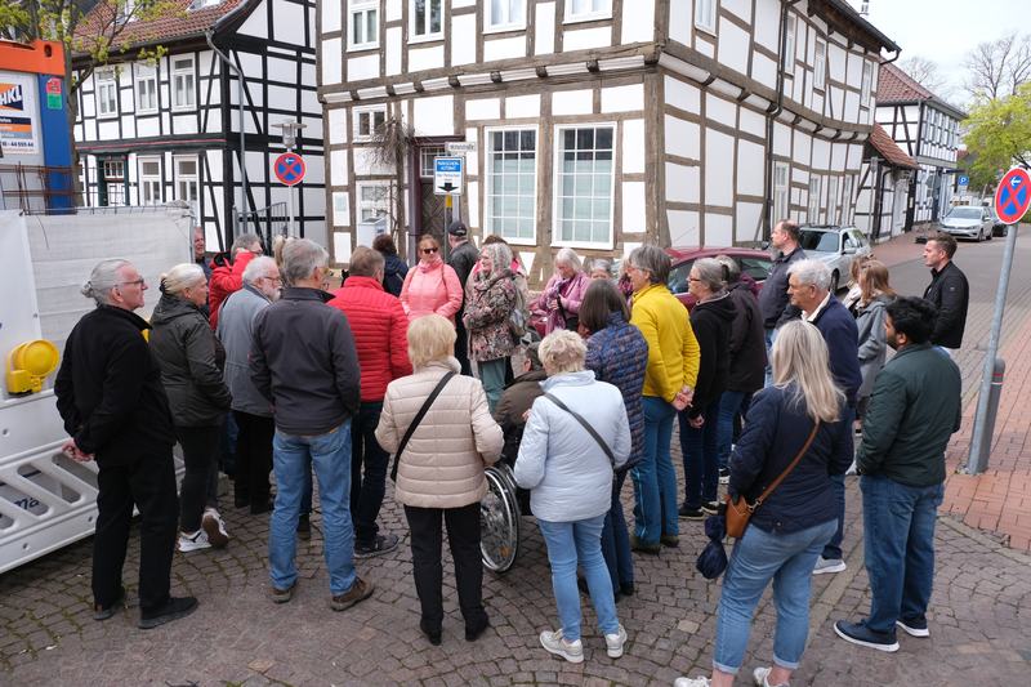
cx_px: 516
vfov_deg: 44.9
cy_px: 344
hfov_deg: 63.7
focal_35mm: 29
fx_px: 830
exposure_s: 1/160
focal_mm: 19
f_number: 6.4
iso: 160
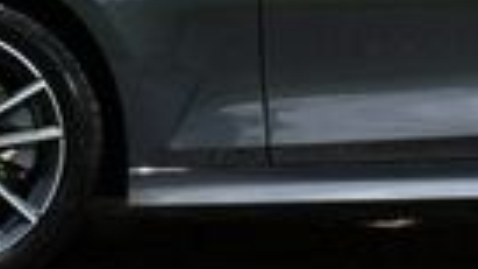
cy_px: -342
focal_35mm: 226
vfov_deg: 5.2
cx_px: 590
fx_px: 2864
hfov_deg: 9.4
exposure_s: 1/250
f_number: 8
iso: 110
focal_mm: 23
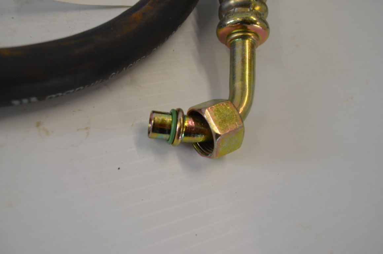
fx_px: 350
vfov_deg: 39.8
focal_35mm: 33
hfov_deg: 57.3
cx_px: 192
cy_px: 127
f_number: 5.6
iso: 400
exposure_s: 1/125
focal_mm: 22
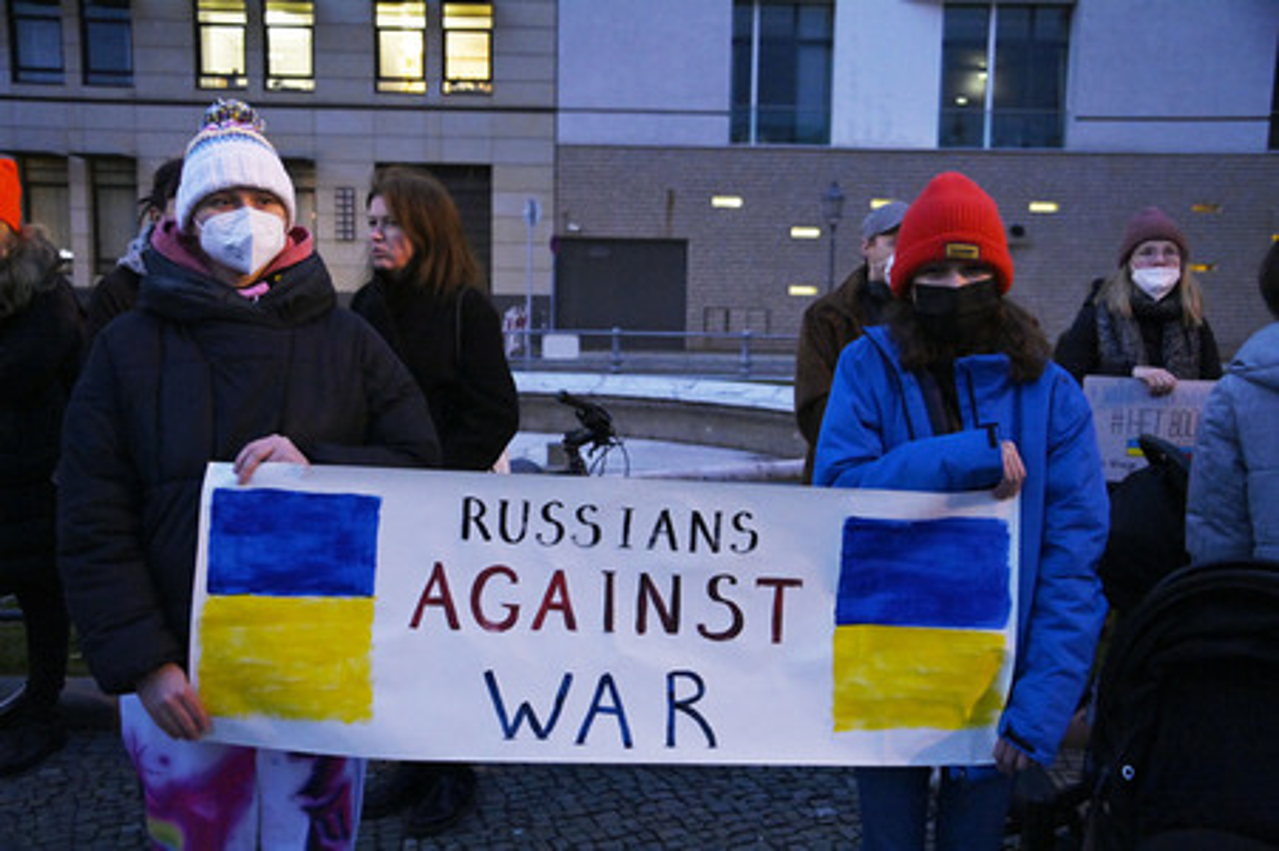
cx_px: 640
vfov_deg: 36.8
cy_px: 426
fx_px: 1278
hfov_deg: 53.2
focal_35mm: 36
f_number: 5
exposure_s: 1/200
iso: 6400
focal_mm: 36
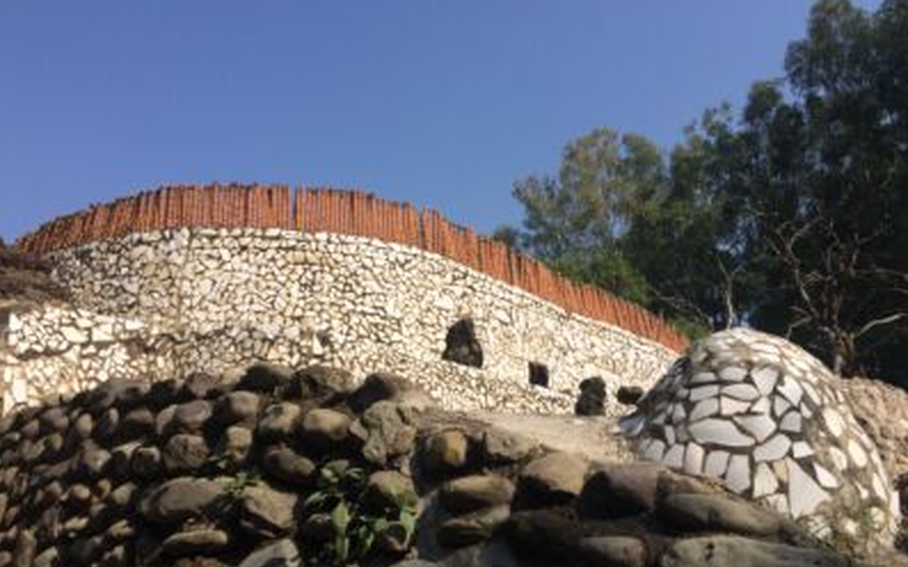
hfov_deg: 61.2
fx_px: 767
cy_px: 322
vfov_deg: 40.5
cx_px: 455
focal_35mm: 31
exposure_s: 1/2283
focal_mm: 4.15
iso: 32
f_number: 2.2
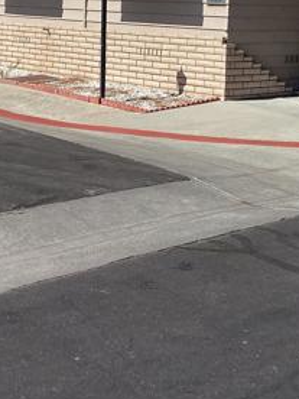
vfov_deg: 25.9
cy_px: 14
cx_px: 204
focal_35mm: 72
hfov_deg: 20.4
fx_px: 829
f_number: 2.4
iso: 25
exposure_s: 1/1597
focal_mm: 3.3
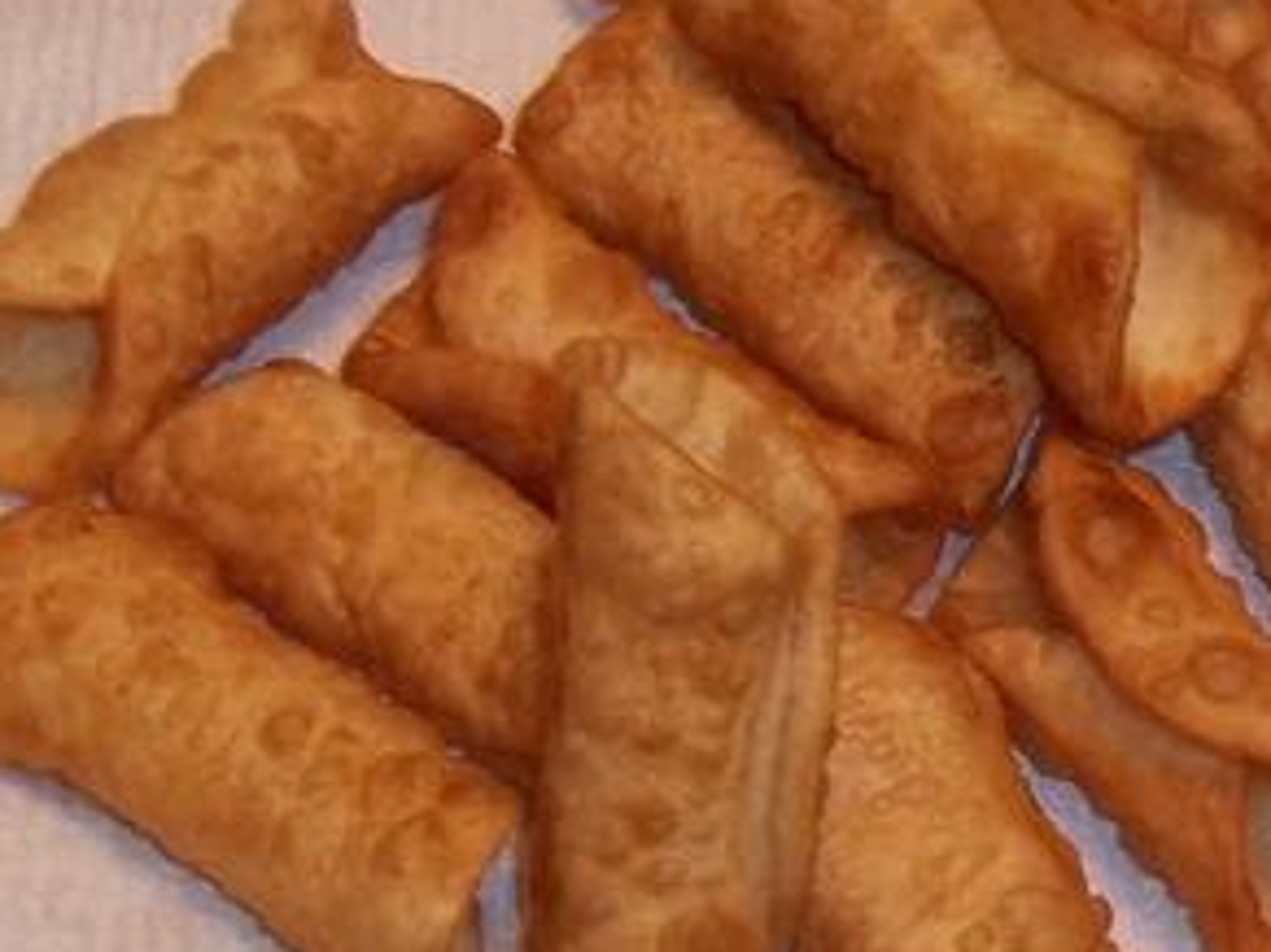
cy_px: 583
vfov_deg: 14.9
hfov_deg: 19.6
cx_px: 1083
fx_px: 3633
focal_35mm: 99
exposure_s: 1/30
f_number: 2.9
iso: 160
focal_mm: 5.7
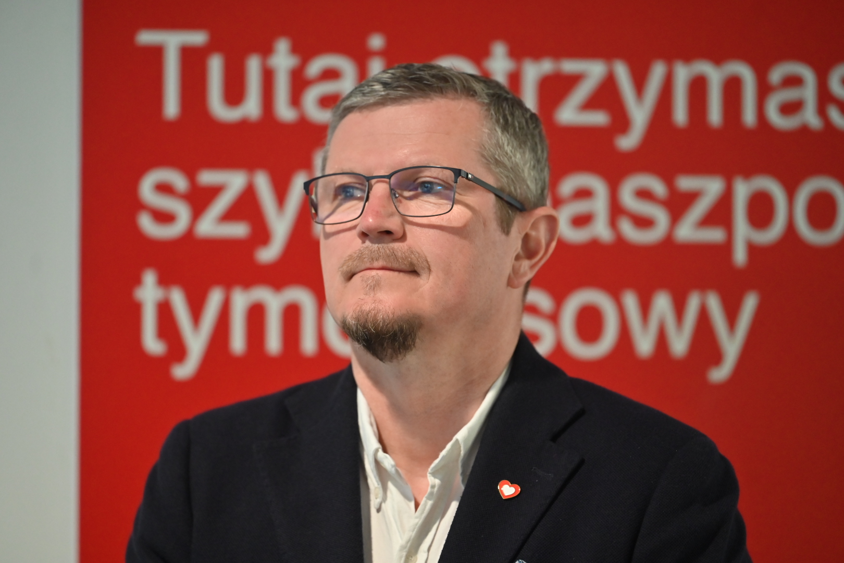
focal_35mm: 180
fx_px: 4220
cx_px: 422
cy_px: 282
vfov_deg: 7.6
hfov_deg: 11.4
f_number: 2.8
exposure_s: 1/320
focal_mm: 180
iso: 2200
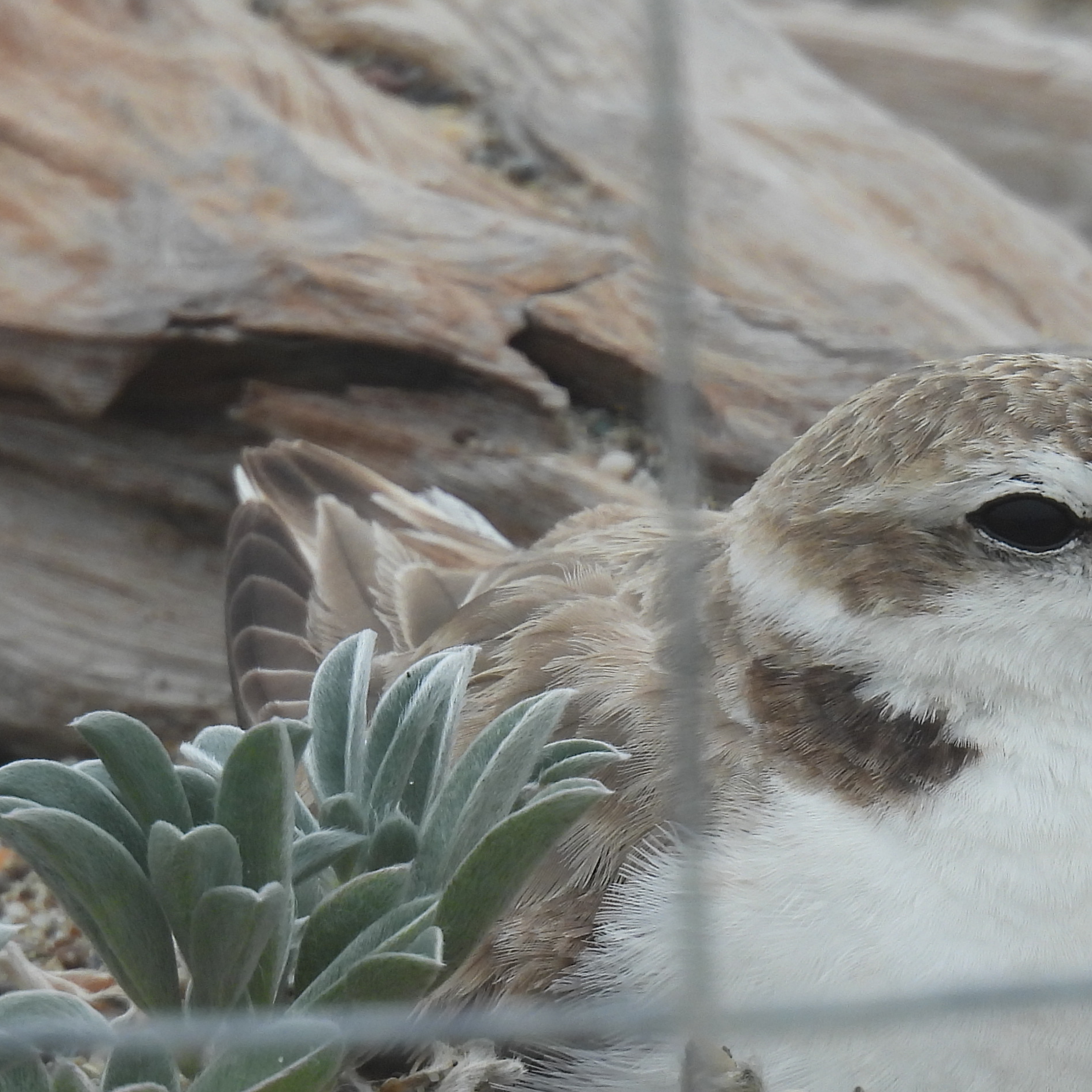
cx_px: 1101
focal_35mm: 2159
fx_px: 77055
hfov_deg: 0.8
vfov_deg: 0.8
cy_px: 672
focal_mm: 178
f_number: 5.6
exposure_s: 1/500
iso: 125
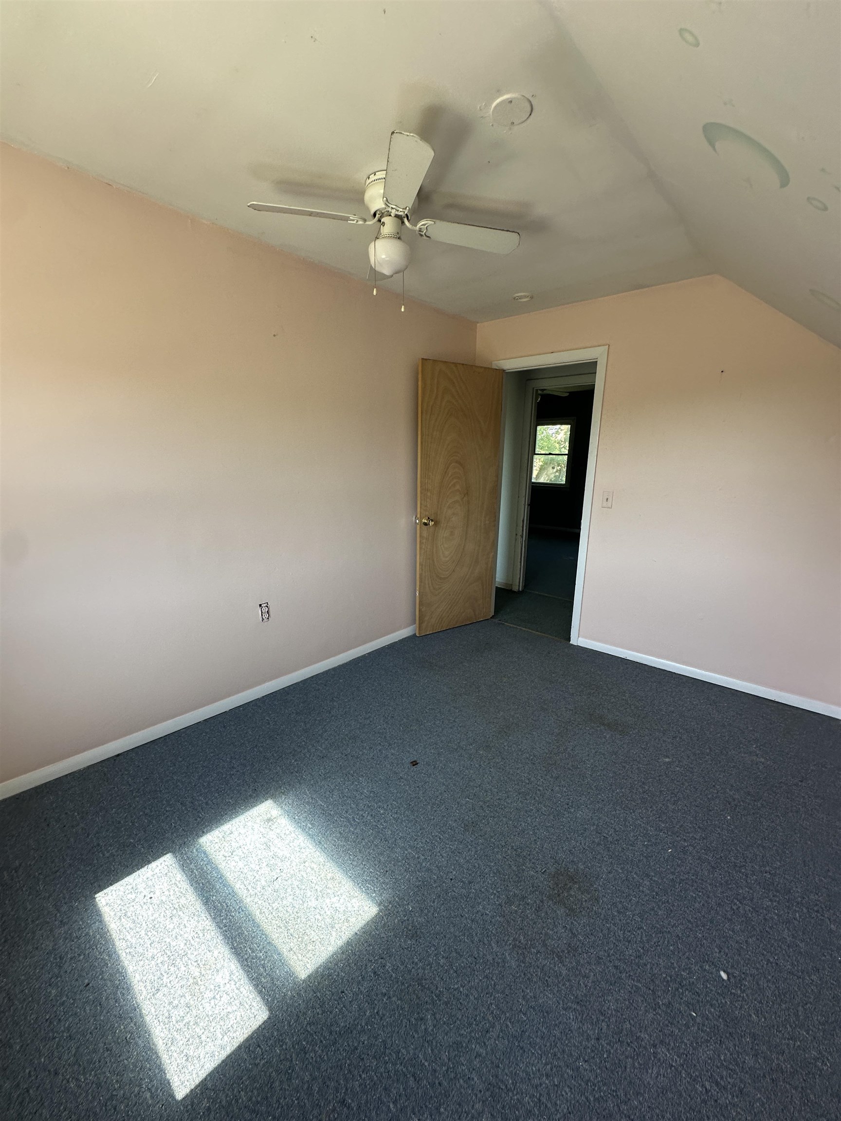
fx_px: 454
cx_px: 420
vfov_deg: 102.1
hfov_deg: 85.7
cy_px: 560
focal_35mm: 14
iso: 100
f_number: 2.2
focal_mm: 2.22
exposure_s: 1/99
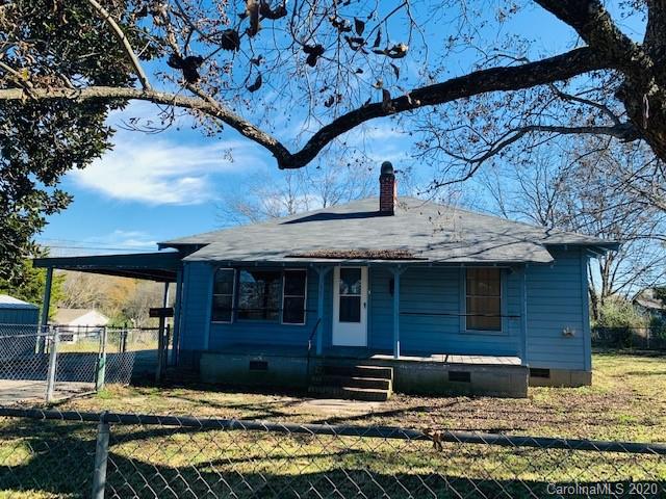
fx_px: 500
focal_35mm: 26
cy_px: 250
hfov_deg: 67.3
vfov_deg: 53.1
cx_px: 333
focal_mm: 4.25
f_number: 1.8
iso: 25
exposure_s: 1/1065
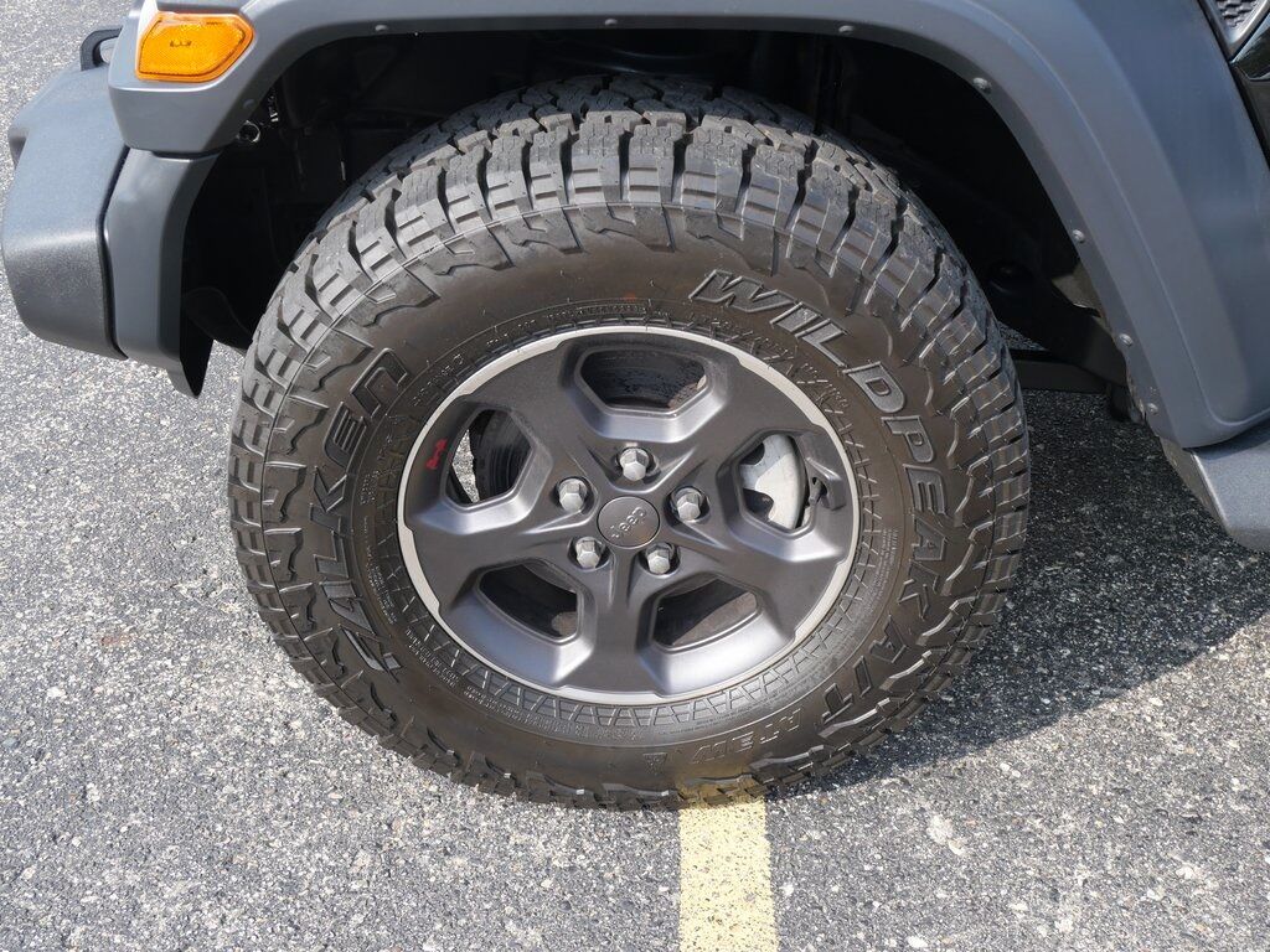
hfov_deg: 51.4
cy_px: 476
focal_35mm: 36
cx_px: 635
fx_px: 1321
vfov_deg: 39.7
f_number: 6.3
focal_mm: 18
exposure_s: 1/200
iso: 200
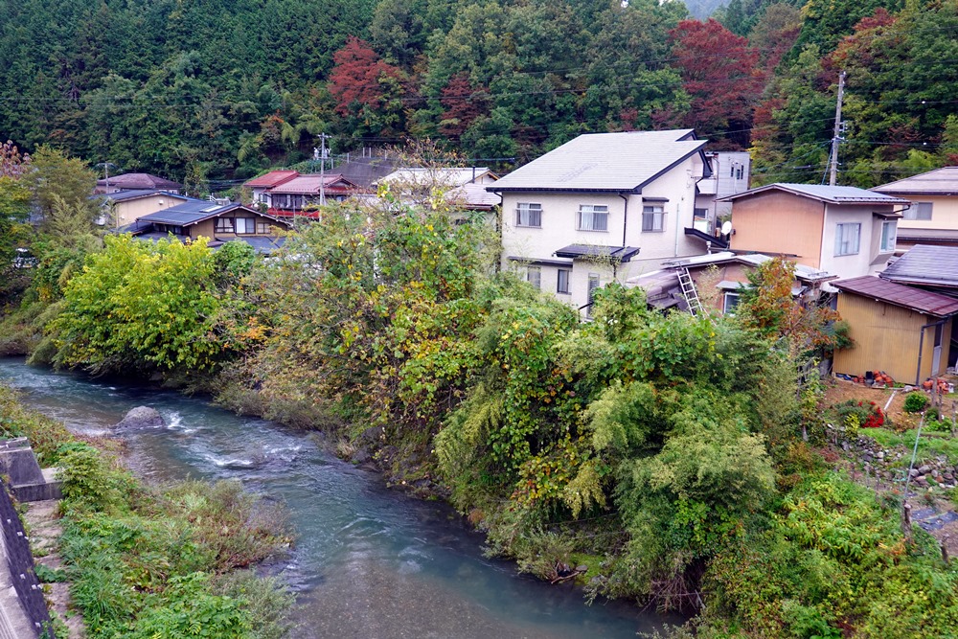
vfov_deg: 43.6
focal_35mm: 30
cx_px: 479
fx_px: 798
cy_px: 320
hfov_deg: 61.9
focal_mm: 11.06
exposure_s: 1/30
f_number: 3.2
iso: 250
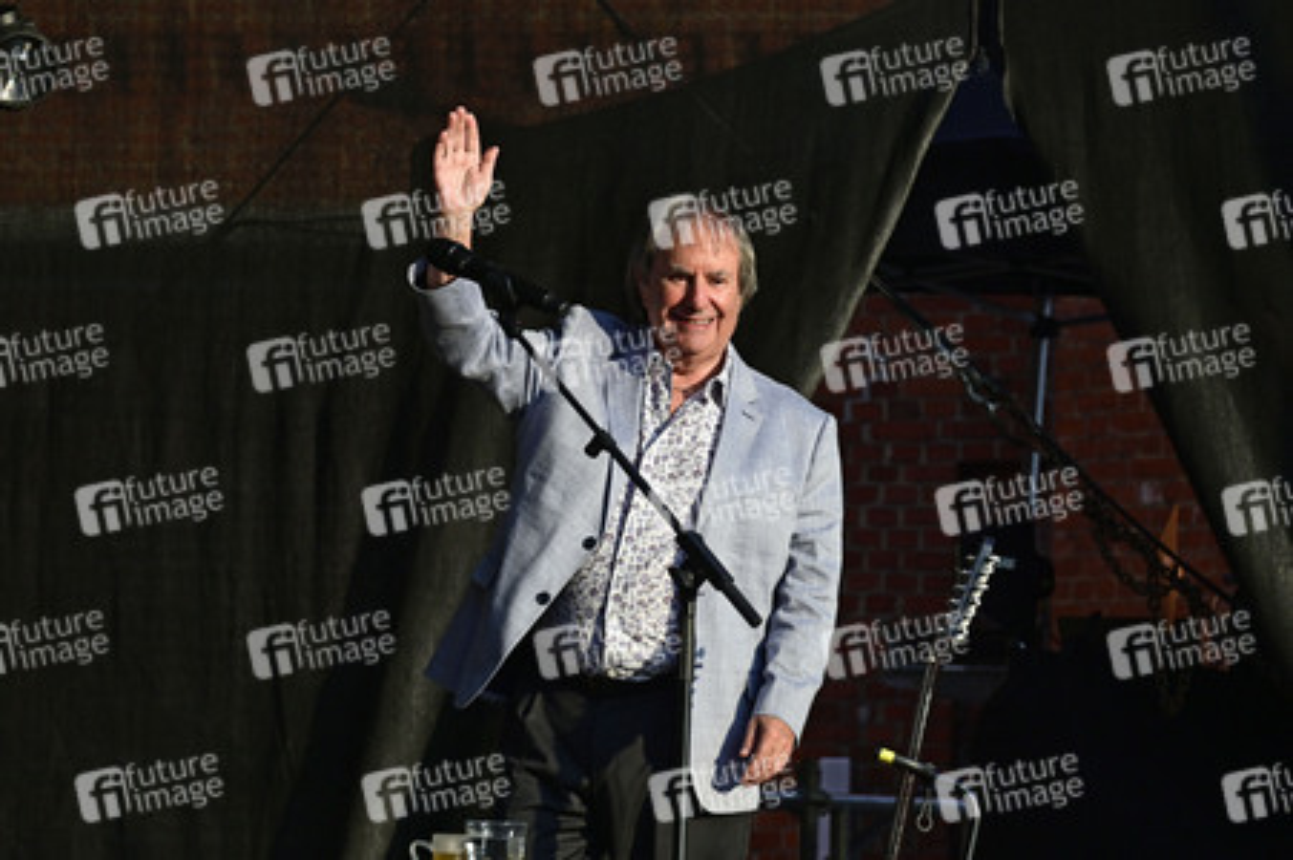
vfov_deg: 6.9
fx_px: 7178
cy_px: 430
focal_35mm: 200
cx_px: 646
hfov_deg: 10.3
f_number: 10
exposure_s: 1/400
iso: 400
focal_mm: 200
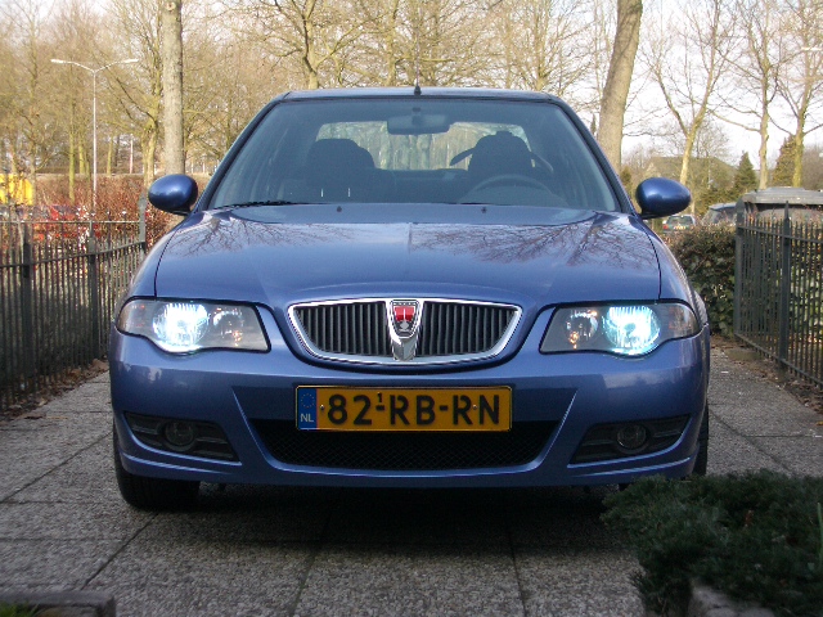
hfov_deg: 31.2
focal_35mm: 62
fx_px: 1474
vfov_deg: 23.7
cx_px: 412
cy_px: 308
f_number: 3.5
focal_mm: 10.2
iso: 50
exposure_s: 1/320
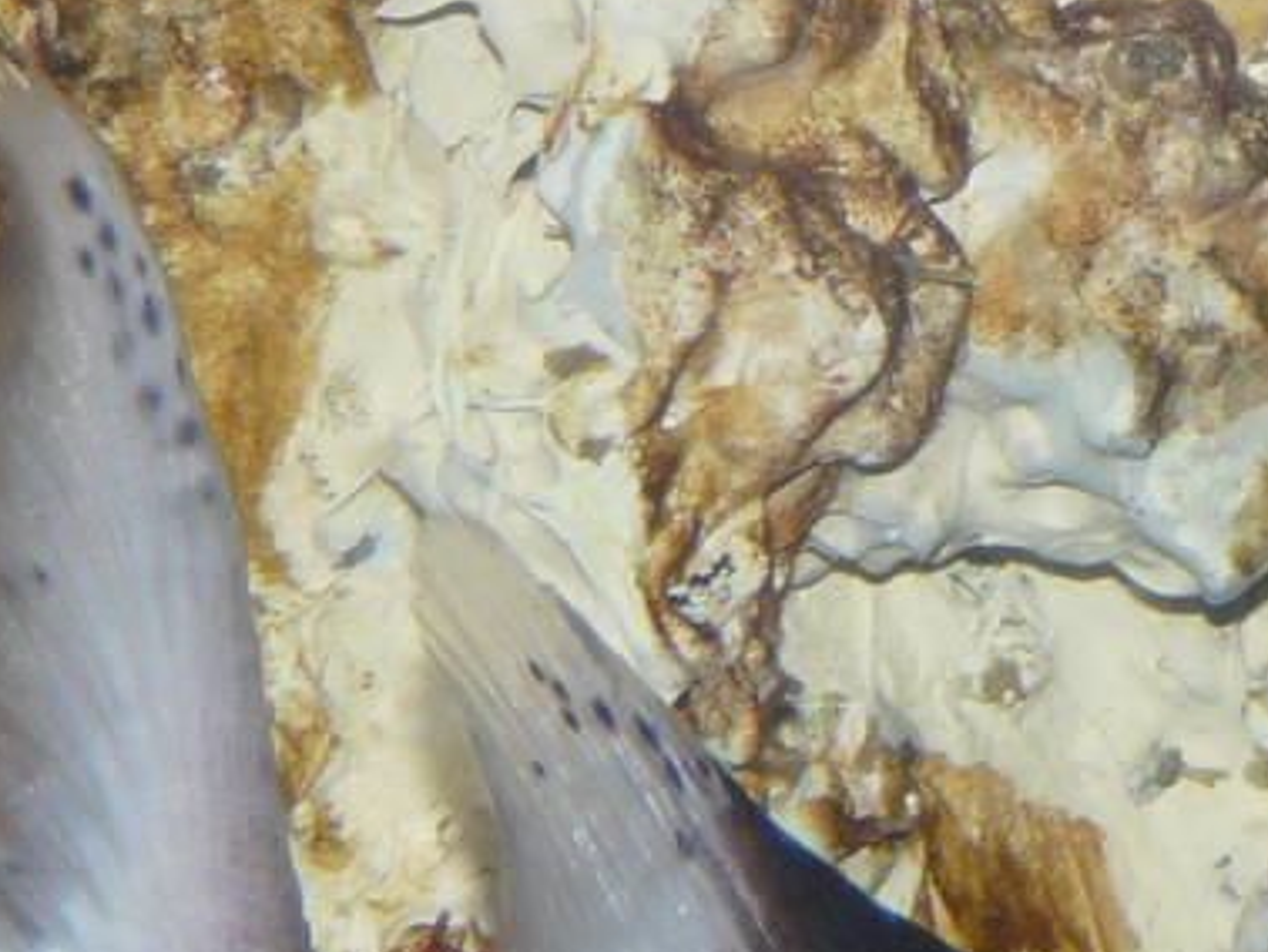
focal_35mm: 351
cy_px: 1485
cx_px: 946
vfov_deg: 4.2
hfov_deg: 5.6
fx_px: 12865
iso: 100
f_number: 3.6
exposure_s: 1/50
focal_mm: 13.6
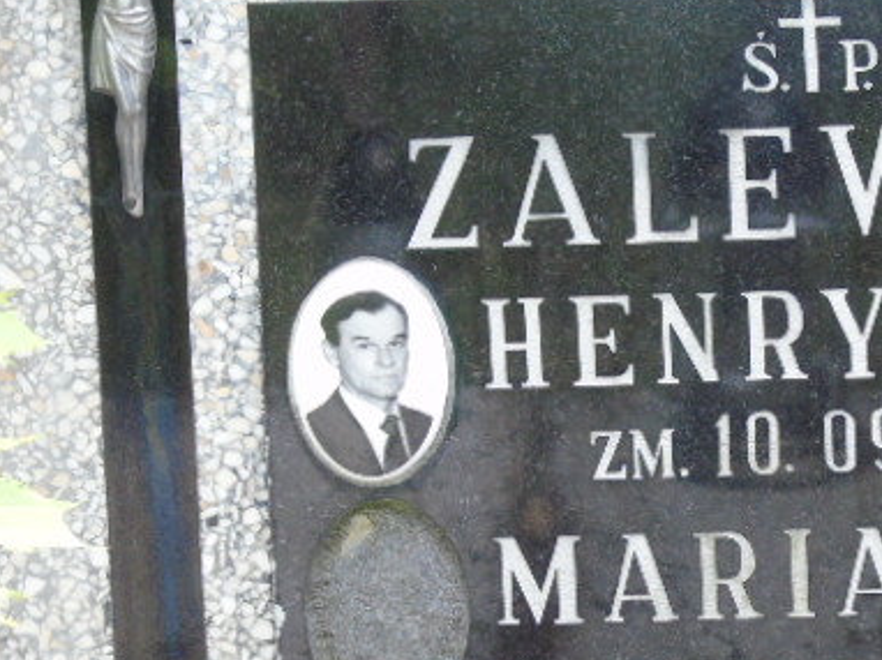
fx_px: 7945
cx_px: 681
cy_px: 522
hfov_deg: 6.3
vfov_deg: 4.8
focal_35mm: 312
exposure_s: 1/60
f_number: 5
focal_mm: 33
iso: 500
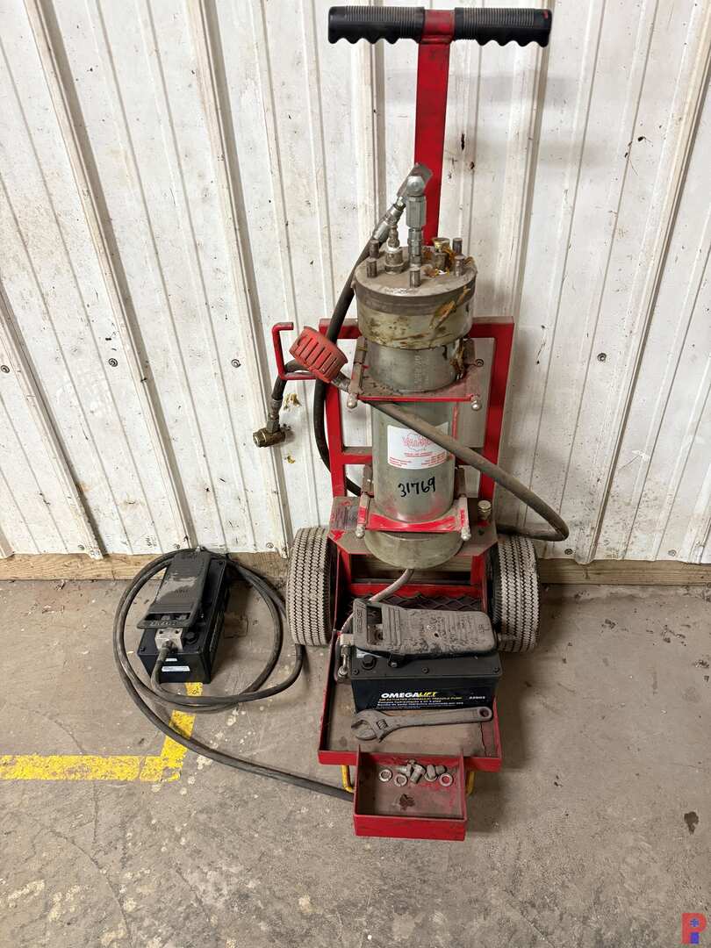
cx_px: 356
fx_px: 657
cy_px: 474
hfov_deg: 56.8
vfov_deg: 71.6
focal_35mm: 24
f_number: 1.78
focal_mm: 6.76
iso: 640
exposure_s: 1/40
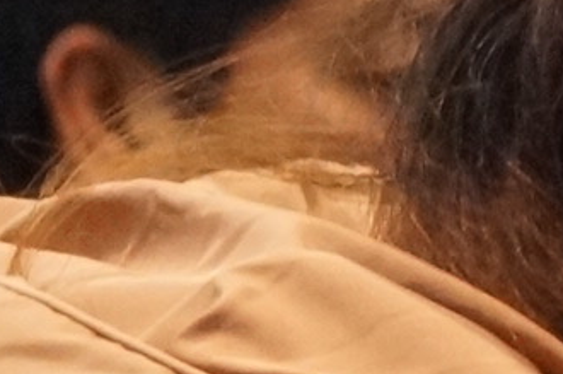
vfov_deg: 2.2
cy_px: 646
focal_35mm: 613
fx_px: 9568
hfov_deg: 3.3
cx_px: 1438
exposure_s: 1/100
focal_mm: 55
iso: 3200
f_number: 5.6
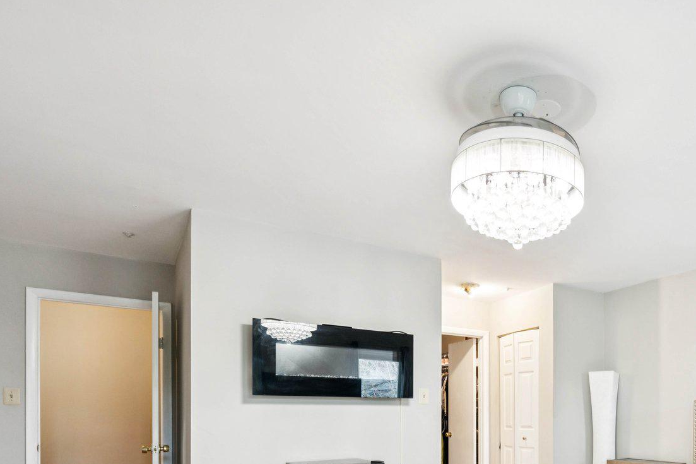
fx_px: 503
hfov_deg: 65.2
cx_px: 522
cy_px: 419
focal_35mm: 26
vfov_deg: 44.9
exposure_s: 1/13
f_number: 7.1
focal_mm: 14
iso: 400
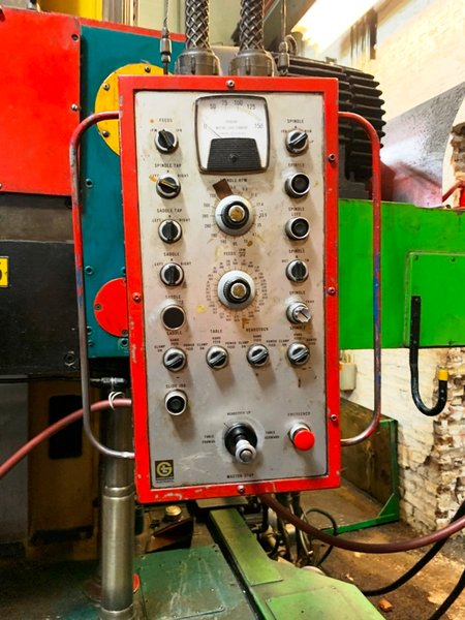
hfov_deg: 53.1
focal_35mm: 26
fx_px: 466
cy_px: 310
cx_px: 232
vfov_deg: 67.3
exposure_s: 1/40
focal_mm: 4.25
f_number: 1.8
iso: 320
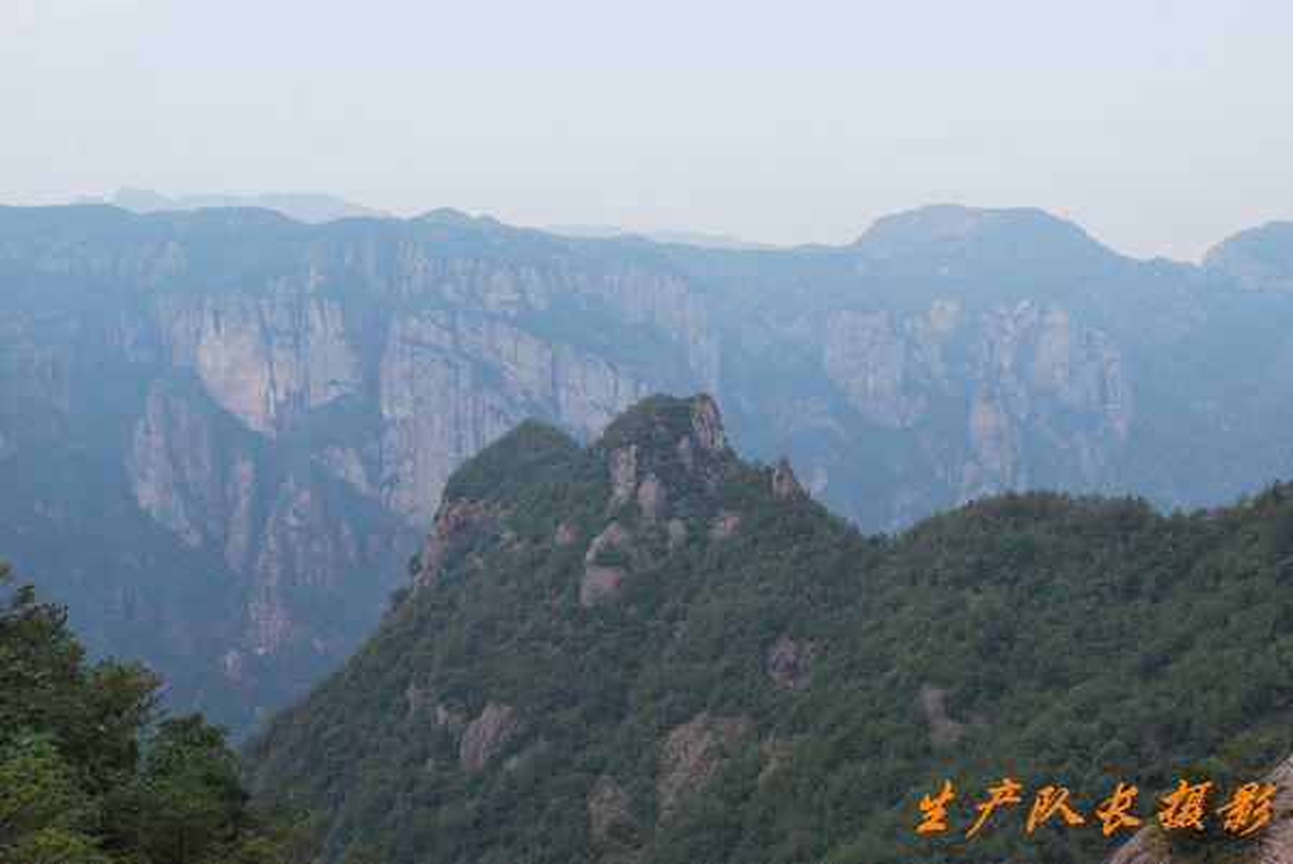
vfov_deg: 28.1
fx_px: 1725
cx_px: 646
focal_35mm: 48
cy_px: 432
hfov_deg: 41.1
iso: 100
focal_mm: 32
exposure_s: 1/200
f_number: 7.1
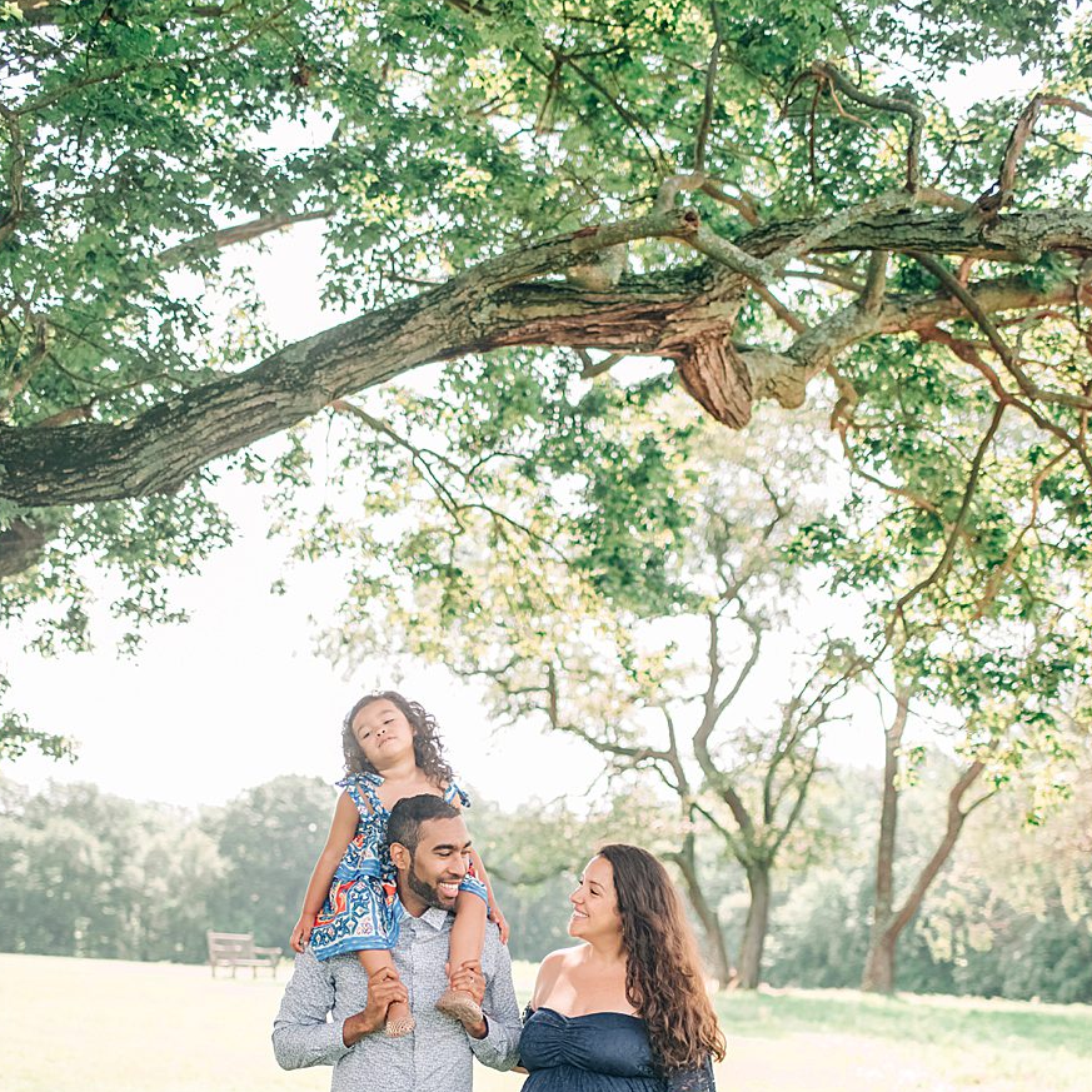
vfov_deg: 34.6
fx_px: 1713
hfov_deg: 35.4
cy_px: 827
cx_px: 533
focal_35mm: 48
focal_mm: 35
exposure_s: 1/1250
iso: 250
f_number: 1.8
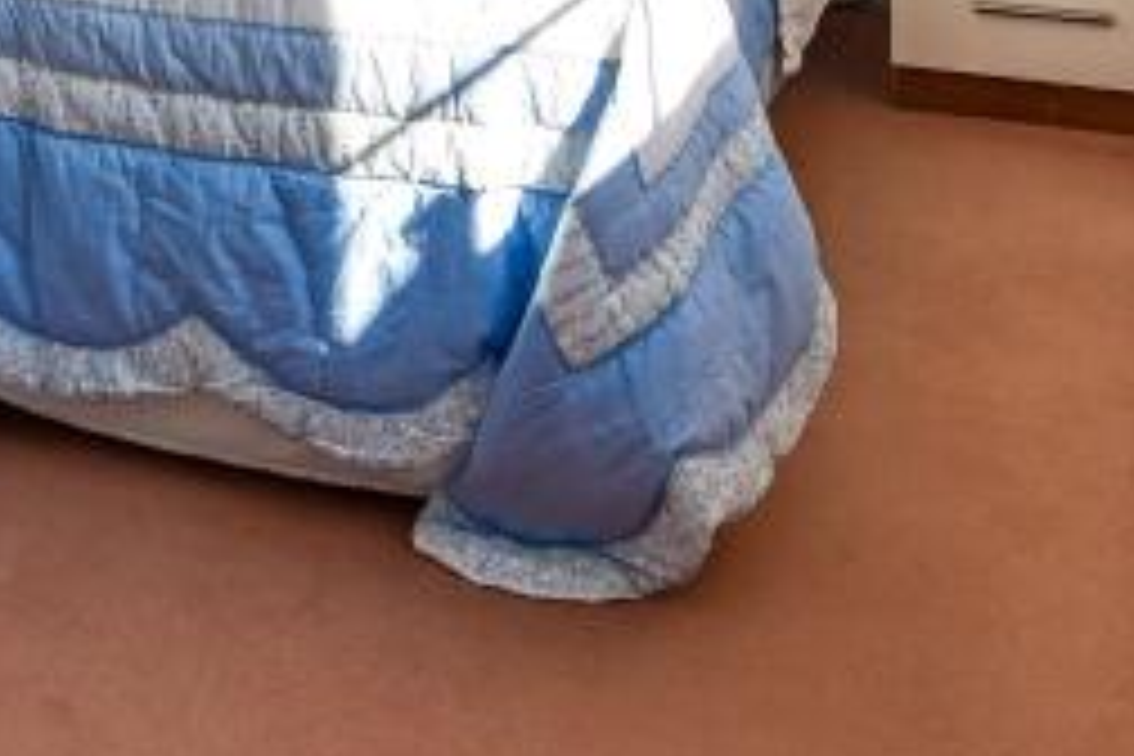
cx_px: 234
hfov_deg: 34.1
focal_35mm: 57
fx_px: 1795
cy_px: -562
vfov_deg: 18.9
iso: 400
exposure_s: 1/200
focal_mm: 14
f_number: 10
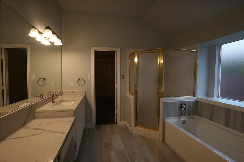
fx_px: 115
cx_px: 122
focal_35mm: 17
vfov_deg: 70.4
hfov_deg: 93.3
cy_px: 81
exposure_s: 1/10
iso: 200
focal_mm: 17
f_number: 8
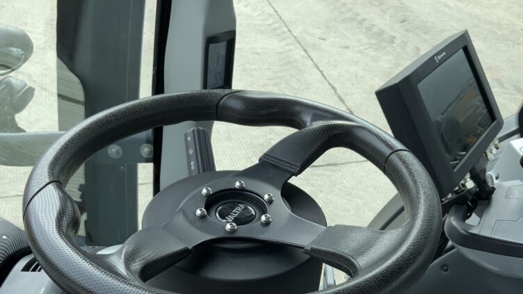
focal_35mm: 43
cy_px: 237
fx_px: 596
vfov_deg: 27.2
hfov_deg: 47.4
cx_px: 262
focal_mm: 3
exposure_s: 1/500
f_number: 1.8
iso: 16
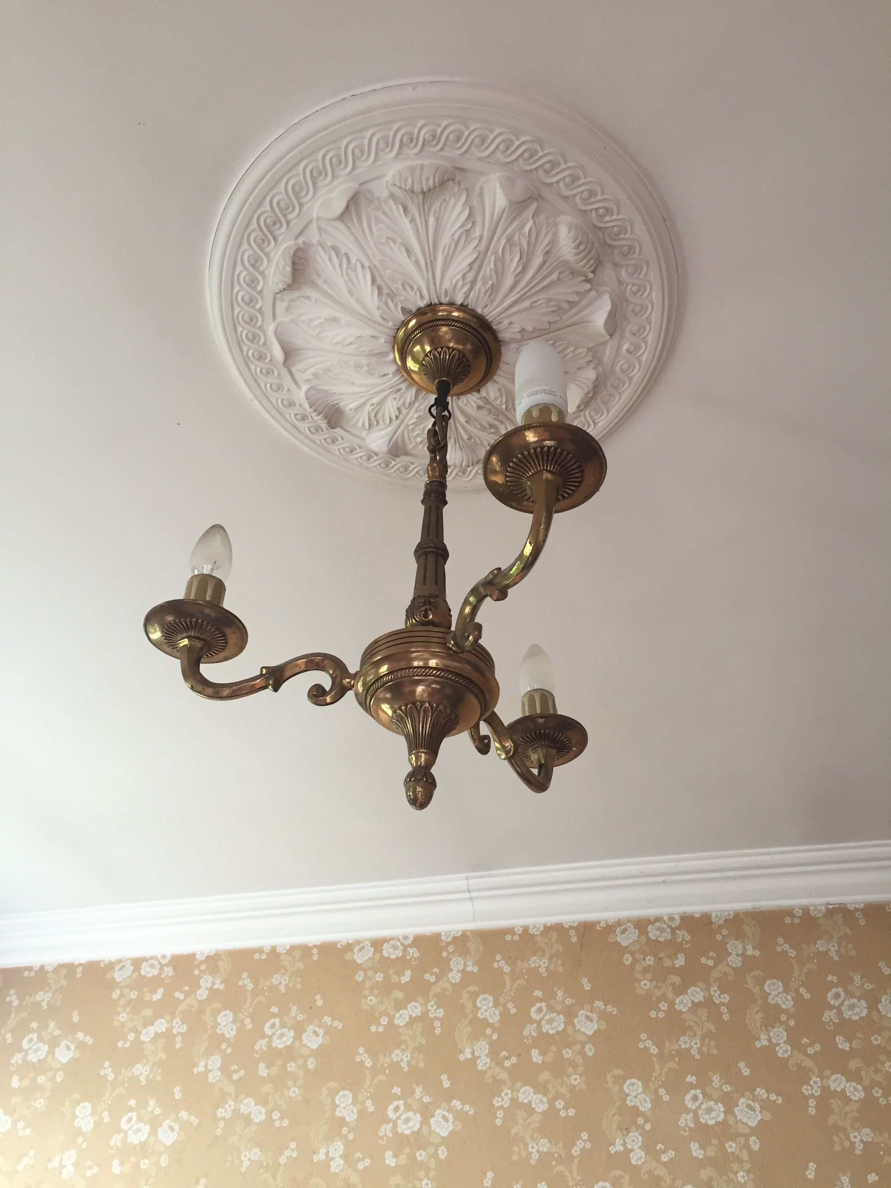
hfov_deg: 48.2
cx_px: 446
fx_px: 995
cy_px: 594
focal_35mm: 29
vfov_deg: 61.7
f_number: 2.2
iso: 100
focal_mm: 4.15
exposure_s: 1/33
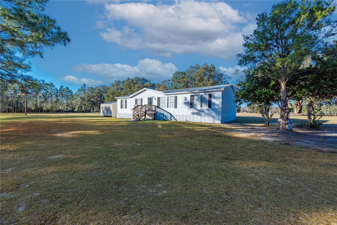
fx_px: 131
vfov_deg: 81.2
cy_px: 112
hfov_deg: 104.2
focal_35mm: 14
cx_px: 168
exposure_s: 1/6400
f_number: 7.1
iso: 320
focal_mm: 14
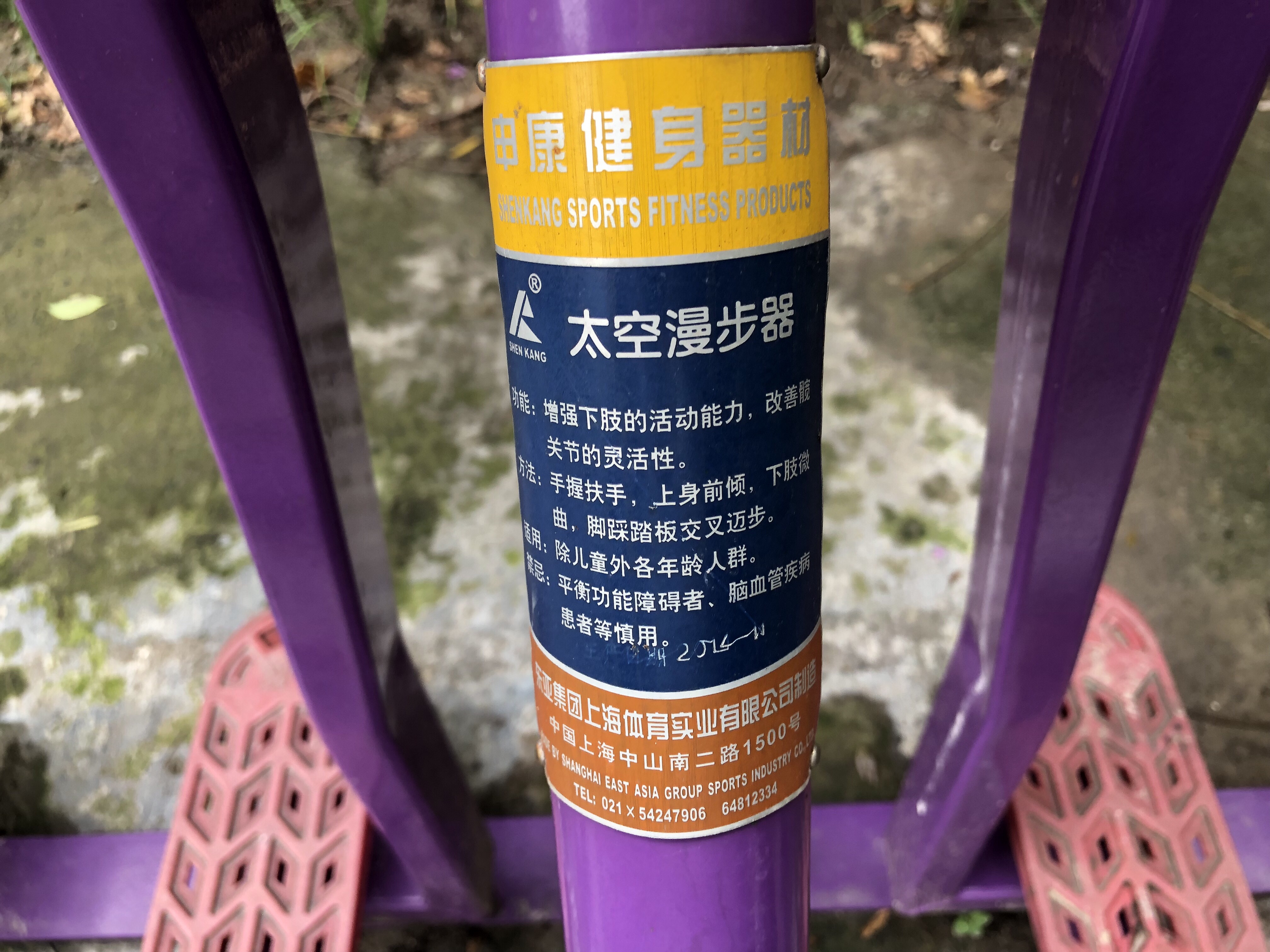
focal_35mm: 28
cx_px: 635
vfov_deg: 49.7
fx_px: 1027
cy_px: 476
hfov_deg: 63.4
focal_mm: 4
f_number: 1.8
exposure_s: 1/120
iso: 64
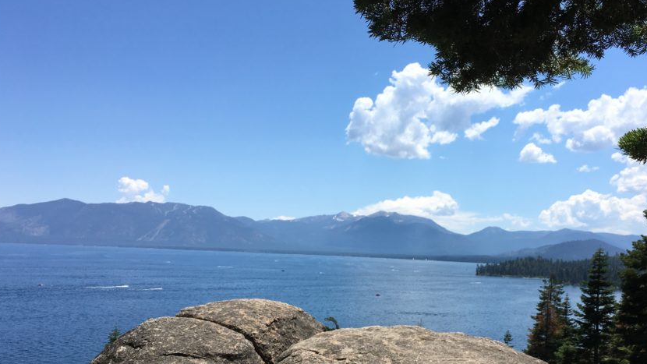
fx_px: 669
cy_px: 278
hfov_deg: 51.3
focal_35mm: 39
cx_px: 387
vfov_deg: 29.9
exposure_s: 1/2849
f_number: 2.2
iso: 25
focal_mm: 4.15
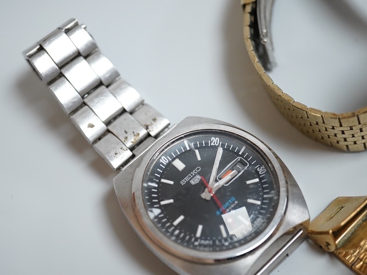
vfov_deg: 22.6
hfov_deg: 29.8
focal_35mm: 65
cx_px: 160
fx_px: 689
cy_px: 148
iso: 2500
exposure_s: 1/400
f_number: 5
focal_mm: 30
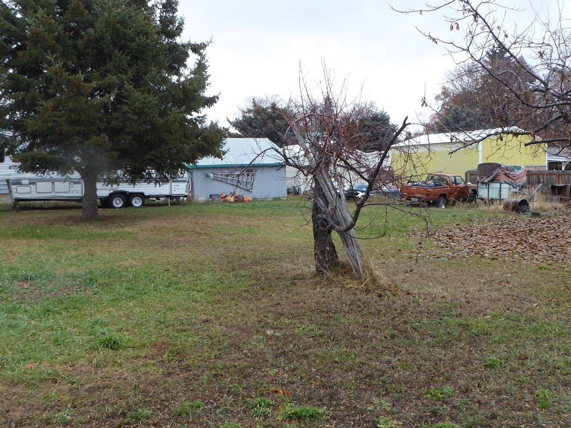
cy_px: 217
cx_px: 319
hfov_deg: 48.9
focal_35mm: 38
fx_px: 627
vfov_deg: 37.7
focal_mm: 4.3
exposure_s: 1/100
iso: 100
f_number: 3.3
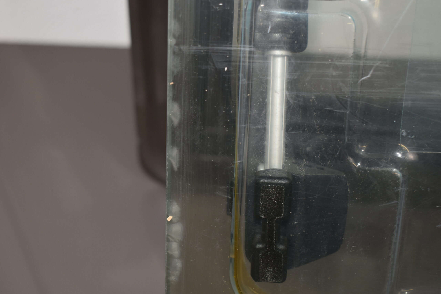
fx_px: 643
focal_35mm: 52
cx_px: 220
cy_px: 147
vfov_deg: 25.8
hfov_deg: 37.8
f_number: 5.6
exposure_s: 1/30
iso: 200
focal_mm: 35
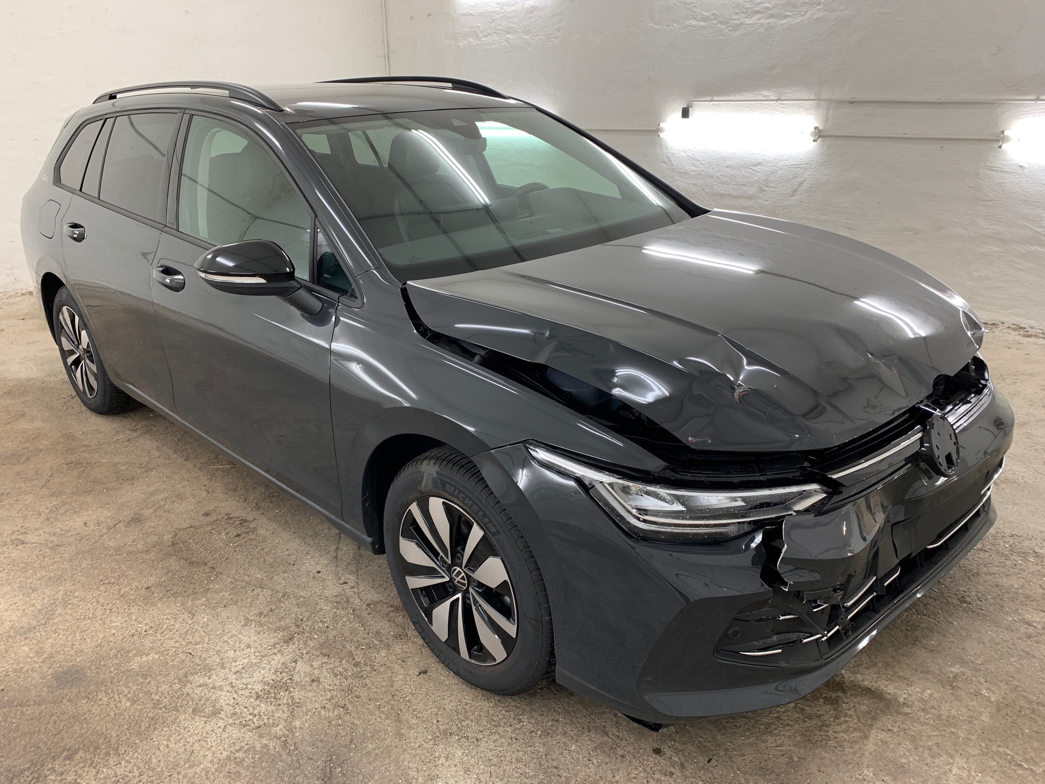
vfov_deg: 53.1
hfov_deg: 67.3
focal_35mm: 26
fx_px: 785
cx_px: 522
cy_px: 392
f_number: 1.8
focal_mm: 4.25
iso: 64
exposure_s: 1/50
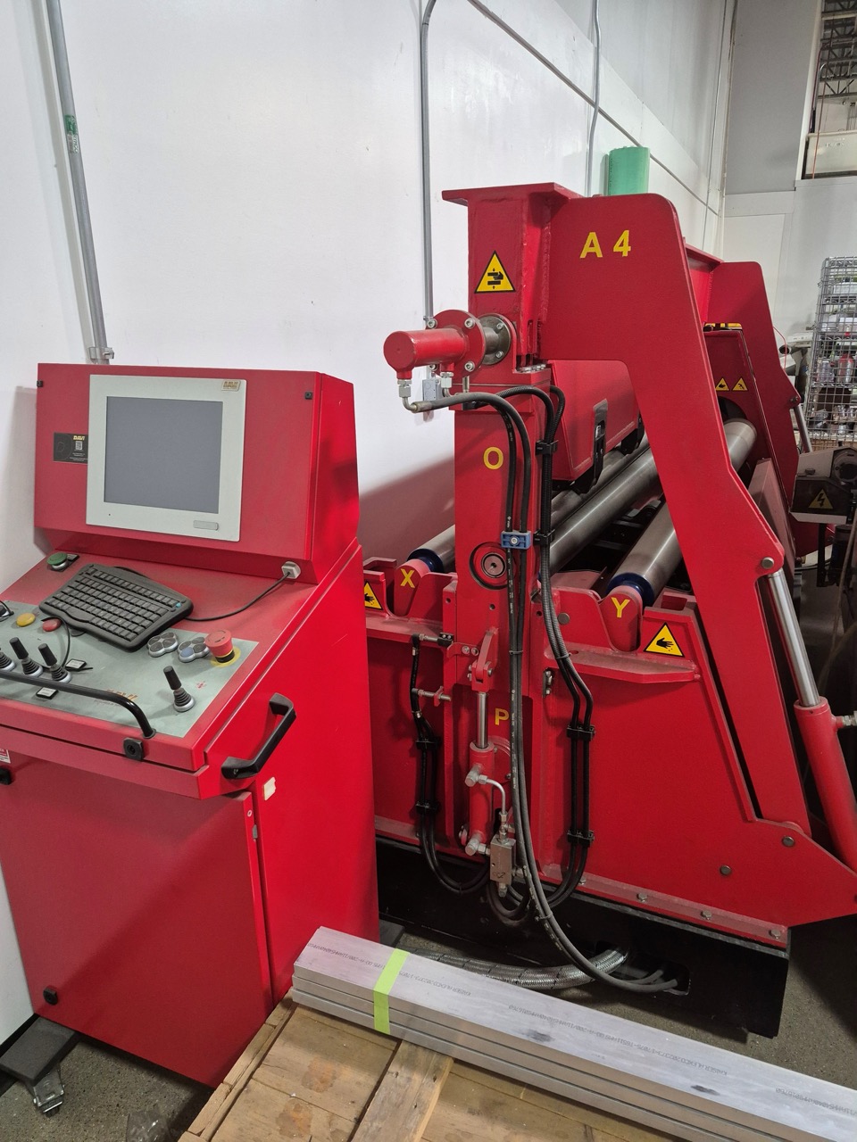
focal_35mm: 23
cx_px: 428
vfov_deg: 73.9
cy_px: 571
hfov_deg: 58.9
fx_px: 759
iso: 640
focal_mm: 5.4
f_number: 1.8
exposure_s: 1/120
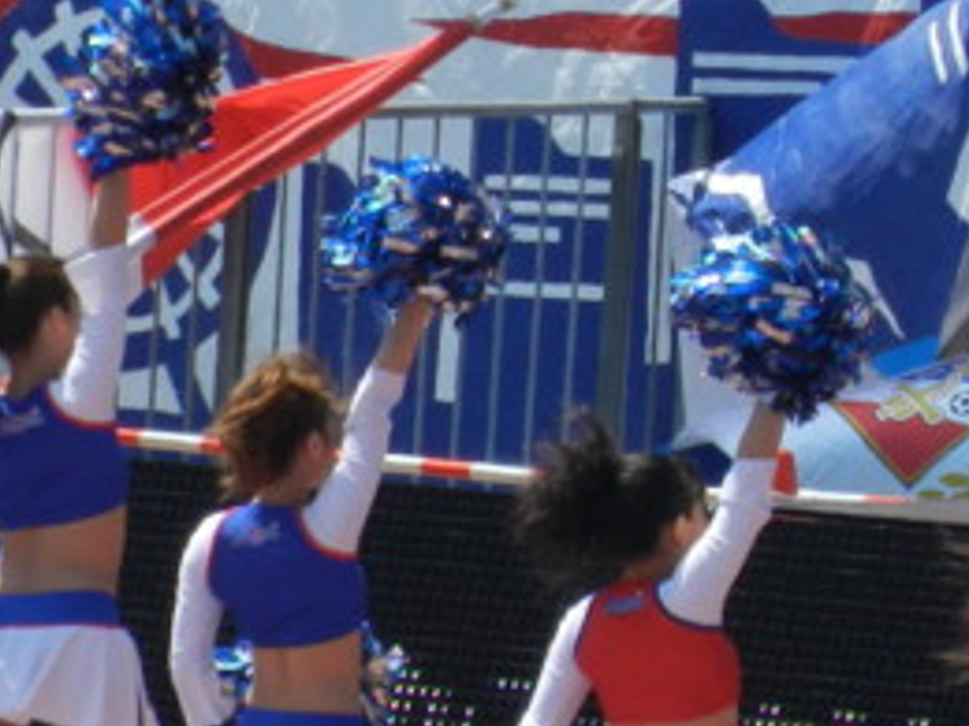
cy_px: 521
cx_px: 343
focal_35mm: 2496
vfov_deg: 0.6
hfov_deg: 0.8
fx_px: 69870
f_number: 5.7
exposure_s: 1/500
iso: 160
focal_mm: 144
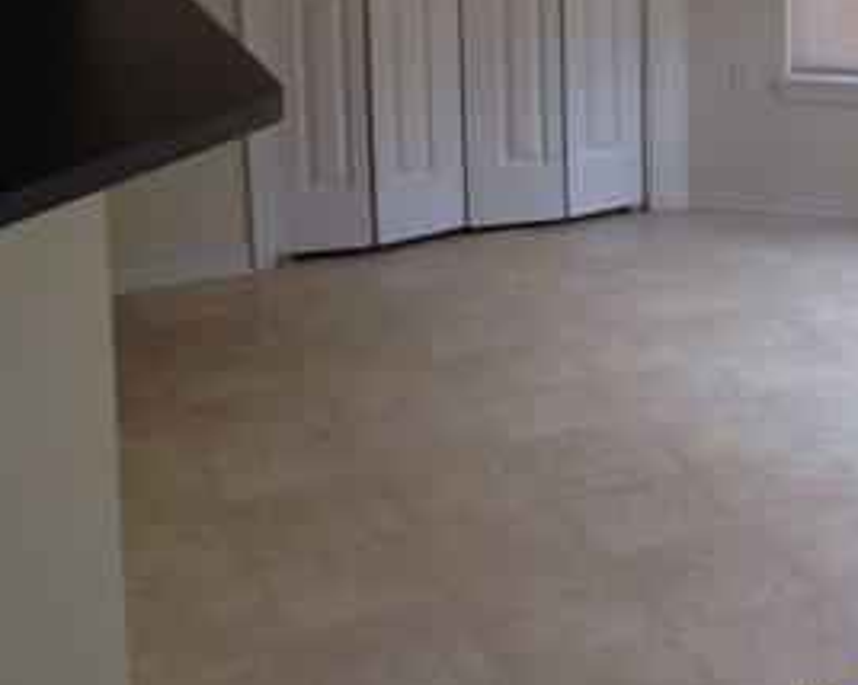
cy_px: -13
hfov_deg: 24.0
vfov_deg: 19.3
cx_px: 791
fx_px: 1954
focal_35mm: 77
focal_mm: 4.12
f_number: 2.4
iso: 64
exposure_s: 1/120
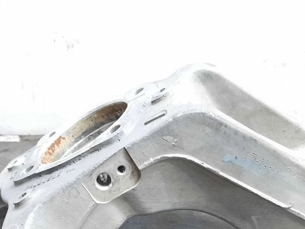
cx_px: 157
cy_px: 213
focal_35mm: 49
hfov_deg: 38.9
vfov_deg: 28.4
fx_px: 432
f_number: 2
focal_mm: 4.6
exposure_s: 1/25
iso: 320
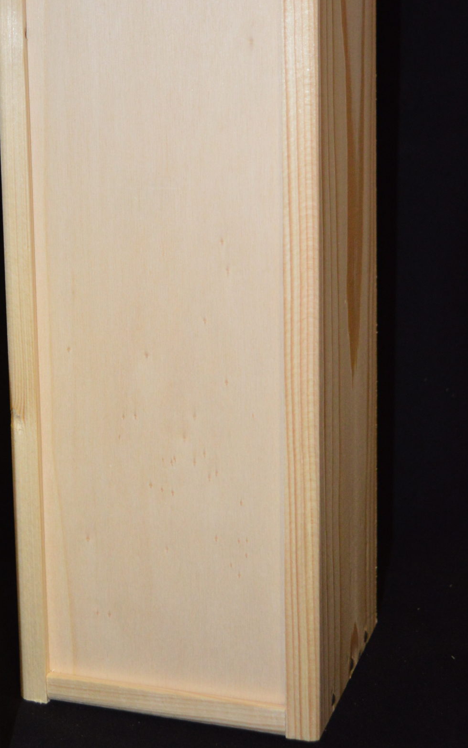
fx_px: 1428
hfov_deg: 18.4
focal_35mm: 70
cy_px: 264
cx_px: 85
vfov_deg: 29.2
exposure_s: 1/60
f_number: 4.2
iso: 1250
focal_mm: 28
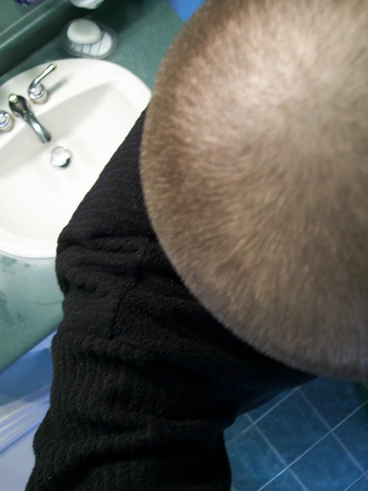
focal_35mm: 36
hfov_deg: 39.7
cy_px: 246
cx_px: 184
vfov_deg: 51.4
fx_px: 510
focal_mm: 6
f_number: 2.7
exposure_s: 1/21.7
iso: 160
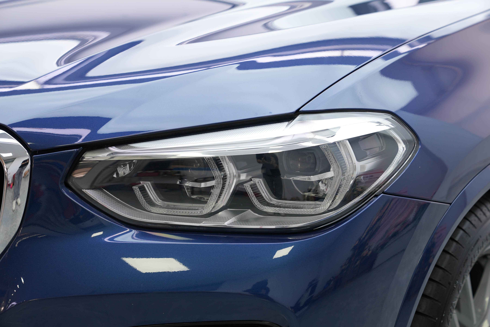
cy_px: 164
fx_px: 763
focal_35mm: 56
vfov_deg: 24.2
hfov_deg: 35.6
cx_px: 245
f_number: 4
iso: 320
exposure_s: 1/60
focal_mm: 56
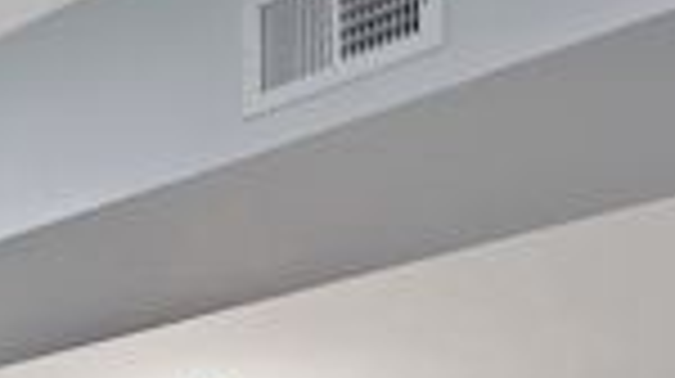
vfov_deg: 18.6
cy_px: 688
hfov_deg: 40.6
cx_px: 144
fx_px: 876
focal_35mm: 49
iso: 640
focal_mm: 14
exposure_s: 1/3
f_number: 9
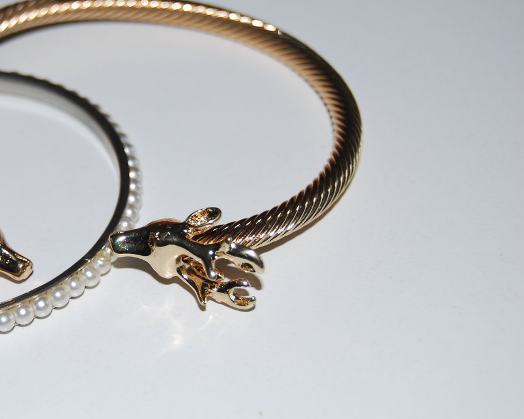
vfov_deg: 15.9
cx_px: 99
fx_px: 1504
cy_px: 189
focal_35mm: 97
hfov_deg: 19.5
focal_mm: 42
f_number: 5.3
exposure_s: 1/60
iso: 200
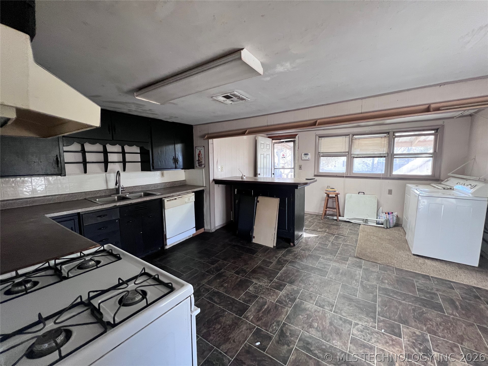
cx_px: 244
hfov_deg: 106.2
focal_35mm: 13
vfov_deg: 89.9
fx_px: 183
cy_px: 183
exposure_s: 1/55
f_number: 1.8
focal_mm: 1.57
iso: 250
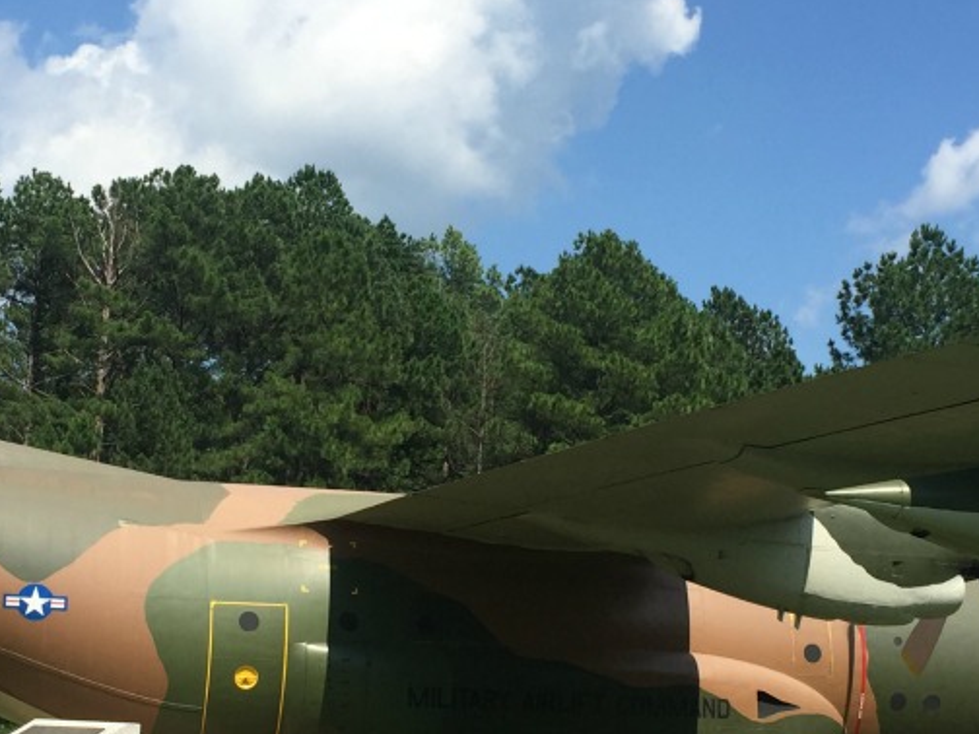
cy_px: 489
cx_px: 396
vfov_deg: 21.2
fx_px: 1951
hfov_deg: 28.1
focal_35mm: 69
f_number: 2.2
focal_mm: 4.15
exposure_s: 1/1883
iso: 32
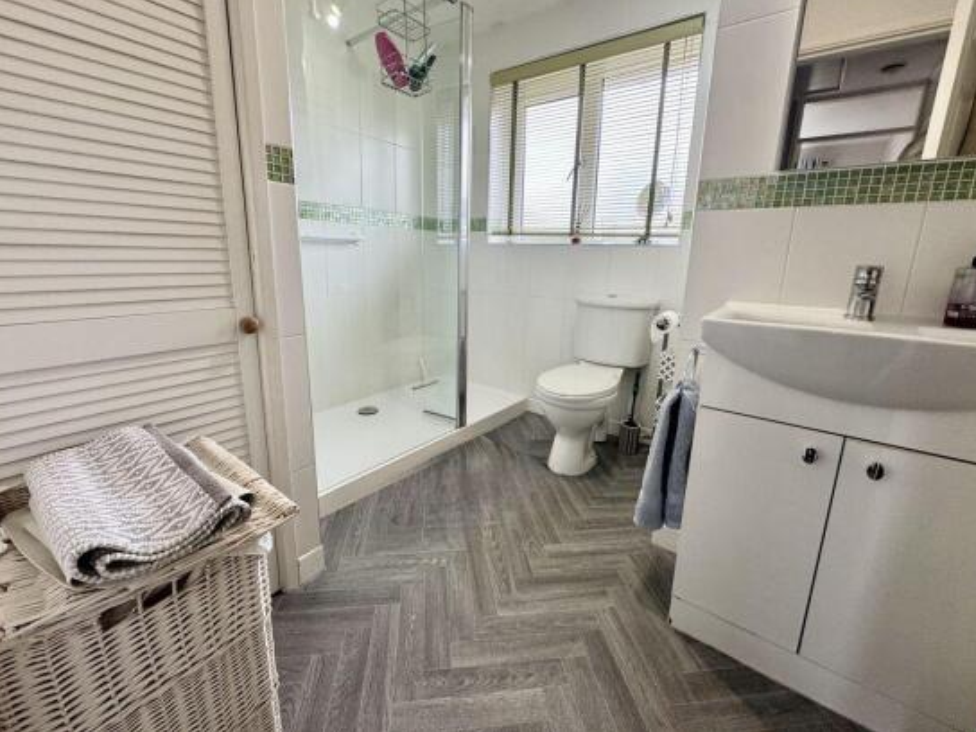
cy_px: 345
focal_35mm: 15
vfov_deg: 81.7
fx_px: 423
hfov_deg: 98.2
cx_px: 480
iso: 125
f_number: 2.2
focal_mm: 2.22
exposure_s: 1/99
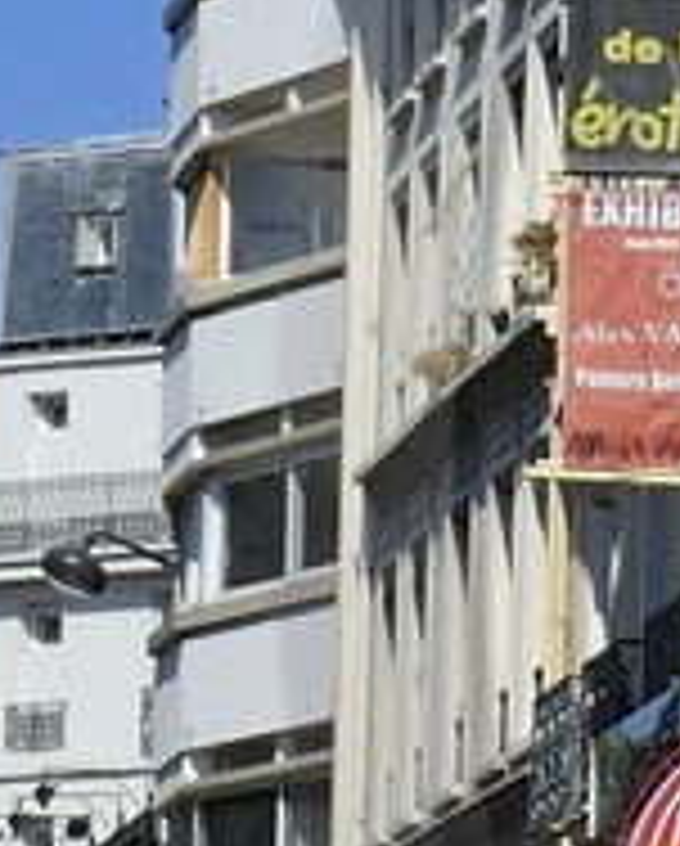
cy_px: 475
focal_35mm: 398
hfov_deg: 3.8
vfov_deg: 4.9
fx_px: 9988
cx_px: 2108
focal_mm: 50
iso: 200
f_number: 11
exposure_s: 1/200
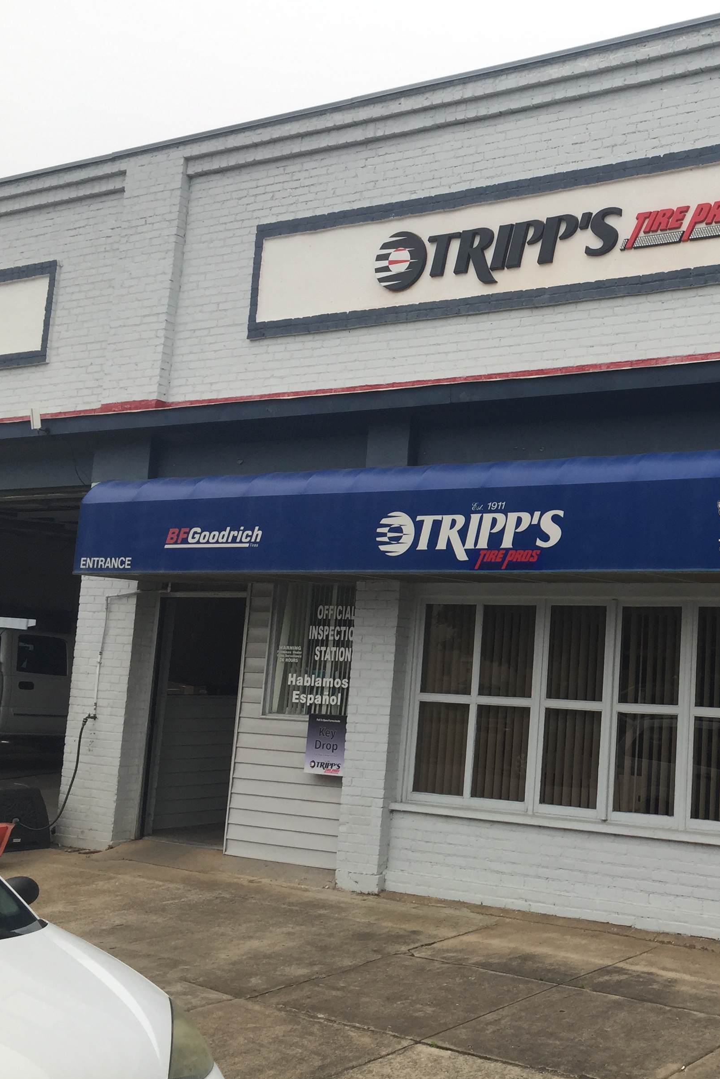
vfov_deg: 47.4
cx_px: 690
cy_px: 542
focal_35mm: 41
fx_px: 1230
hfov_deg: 30.7
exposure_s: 1/391
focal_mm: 4.15
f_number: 2.2
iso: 32
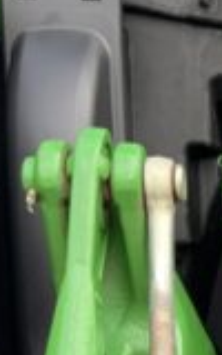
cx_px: 502
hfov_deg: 9.6
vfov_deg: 15.9
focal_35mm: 123
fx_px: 1191
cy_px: 484
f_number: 1.8
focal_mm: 3
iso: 32
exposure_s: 1/122
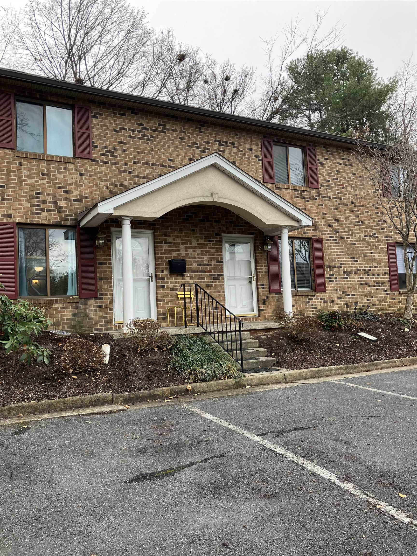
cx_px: 208
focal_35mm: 28
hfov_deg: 49.7
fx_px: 450
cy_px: 278
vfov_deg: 63.4
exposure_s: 1/326
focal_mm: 3.99
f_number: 1.8
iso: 32
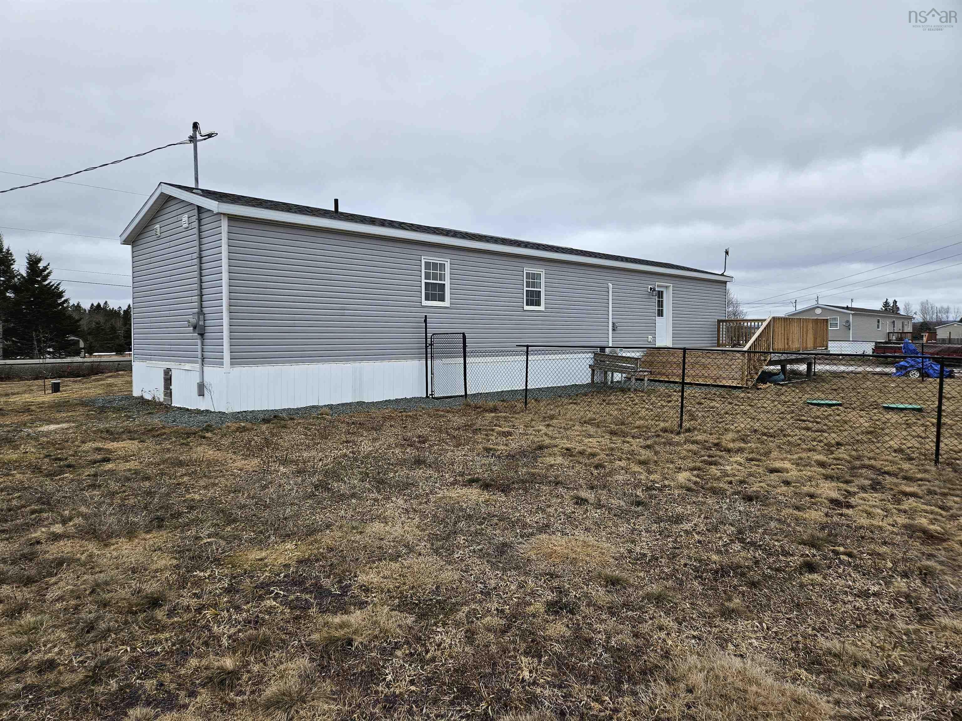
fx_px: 639
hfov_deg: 73.9
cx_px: 481
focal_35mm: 23
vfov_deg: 58.9
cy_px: 360
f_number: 1.8
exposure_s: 1/1824
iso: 25
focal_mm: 5.4
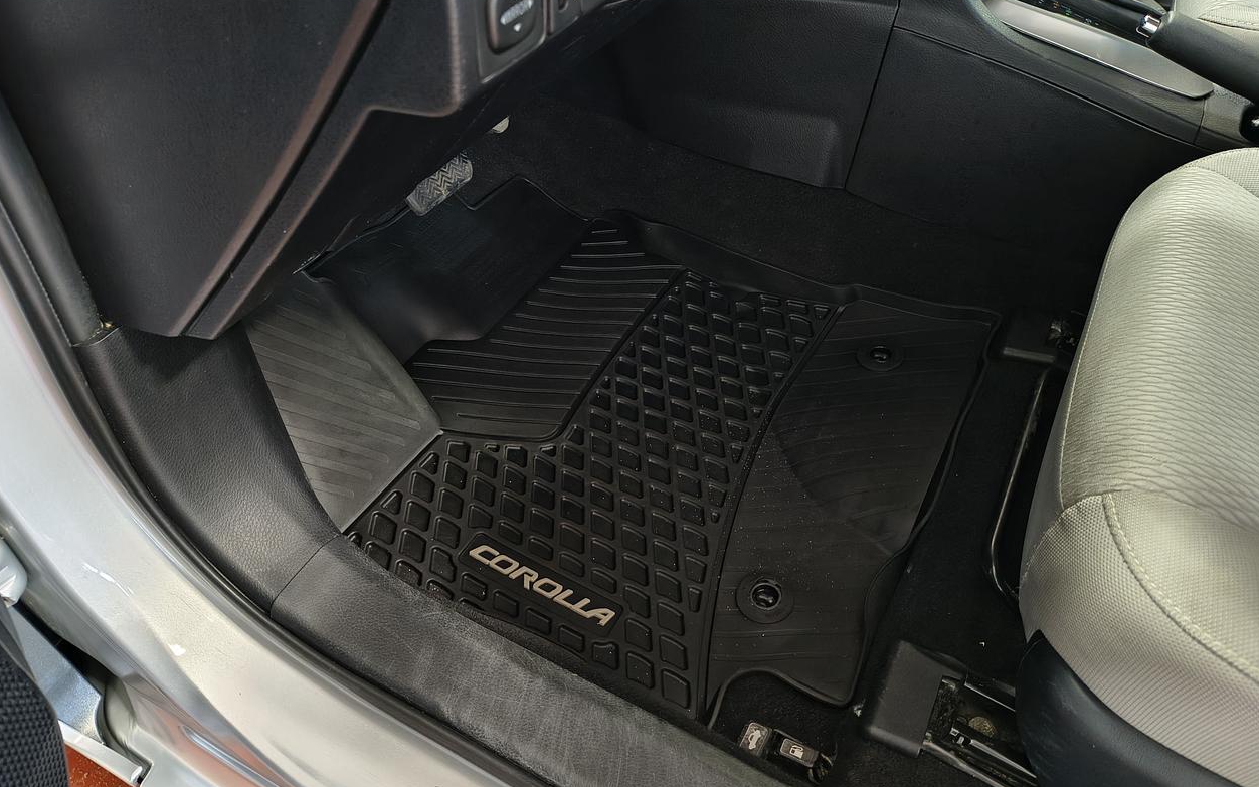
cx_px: 620
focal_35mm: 26
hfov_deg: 70.4
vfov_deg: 47.6
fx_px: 892
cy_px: 404
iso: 1453
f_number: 1.8
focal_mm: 5.56
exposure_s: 1/40
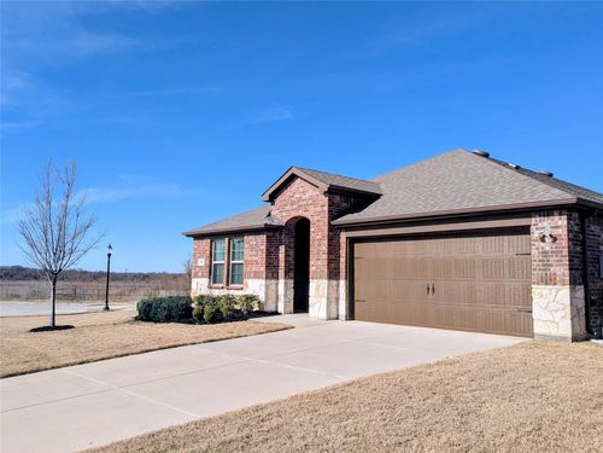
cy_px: 226
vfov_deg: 51.4
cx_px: 302
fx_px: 470
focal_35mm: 27
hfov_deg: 65.3
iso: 53
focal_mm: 4.38
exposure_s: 1/4673
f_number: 1.73
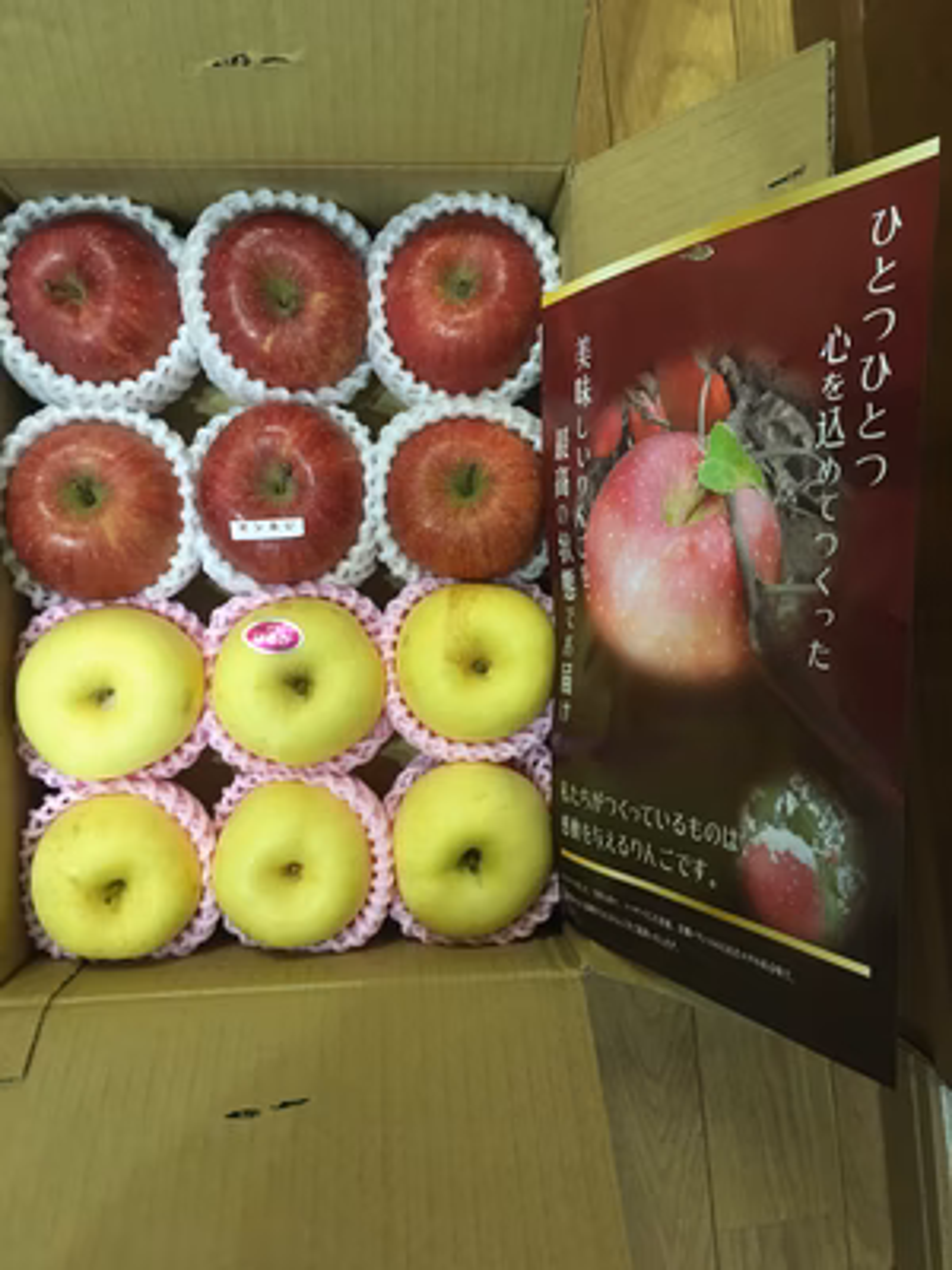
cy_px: 635
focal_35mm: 29
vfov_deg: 61.7
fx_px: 1063
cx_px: 476
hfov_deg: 48.2
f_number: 2.2
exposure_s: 1/15
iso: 200
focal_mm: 4.15
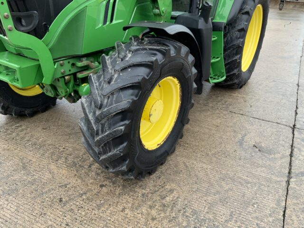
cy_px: 114
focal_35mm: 29
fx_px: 255
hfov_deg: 61.7
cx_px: 152
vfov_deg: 48.2
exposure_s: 1/122
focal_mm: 3
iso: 32
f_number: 1.8
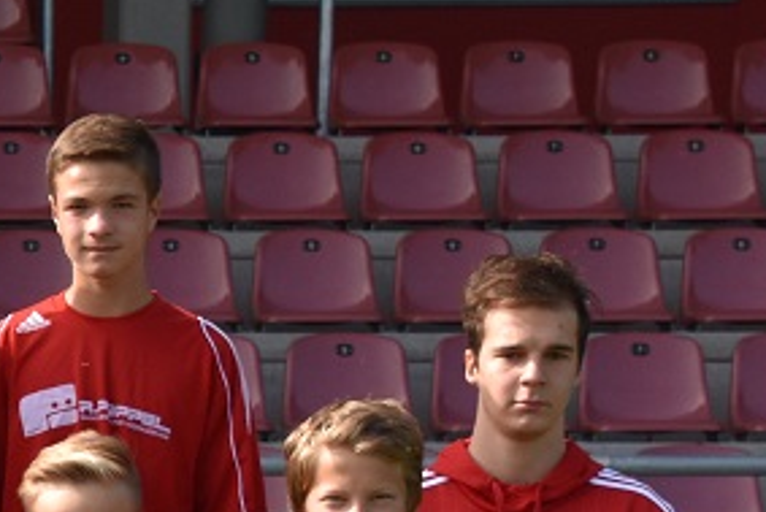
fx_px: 5407
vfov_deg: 5.4
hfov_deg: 7.9
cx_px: -449
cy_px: 675
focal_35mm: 254
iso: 450
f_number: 8
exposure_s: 1/500
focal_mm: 40
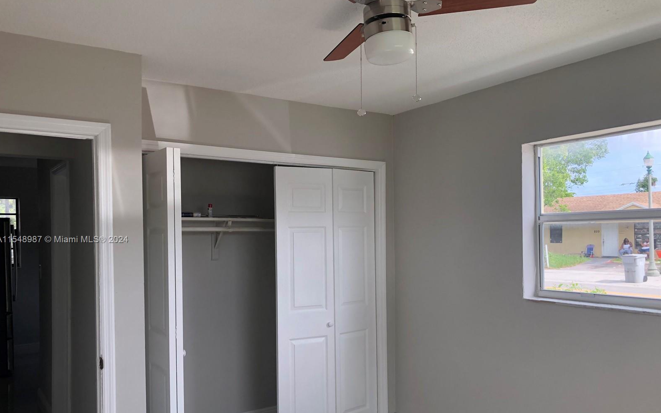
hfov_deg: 62.9
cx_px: 329
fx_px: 540
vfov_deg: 41.7
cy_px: 240
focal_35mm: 30
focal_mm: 3.99
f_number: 1.8
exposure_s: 1/276
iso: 20
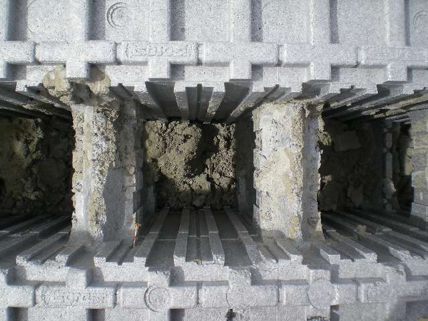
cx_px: 214
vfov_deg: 37.7
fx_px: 470
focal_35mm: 38
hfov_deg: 49.0
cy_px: 160
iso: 50
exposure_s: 1/370
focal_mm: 6.3
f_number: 4.6
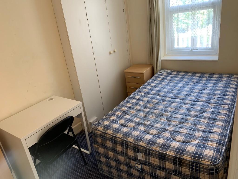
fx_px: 179
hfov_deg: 67.3
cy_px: 90
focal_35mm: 26
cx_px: 119
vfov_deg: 53.1
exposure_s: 1/50
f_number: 1.8
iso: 64
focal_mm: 4.25
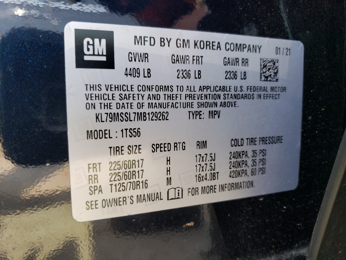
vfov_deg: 53.1
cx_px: 173
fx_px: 260
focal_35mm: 26
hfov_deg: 67.3
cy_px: 130
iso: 52
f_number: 1.5
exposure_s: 1/120
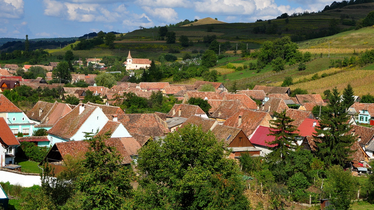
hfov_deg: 29.3
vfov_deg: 16.8
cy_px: 110
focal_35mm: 72
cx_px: 211
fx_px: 714
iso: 400
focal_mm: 40
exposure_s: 1/200
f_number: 20
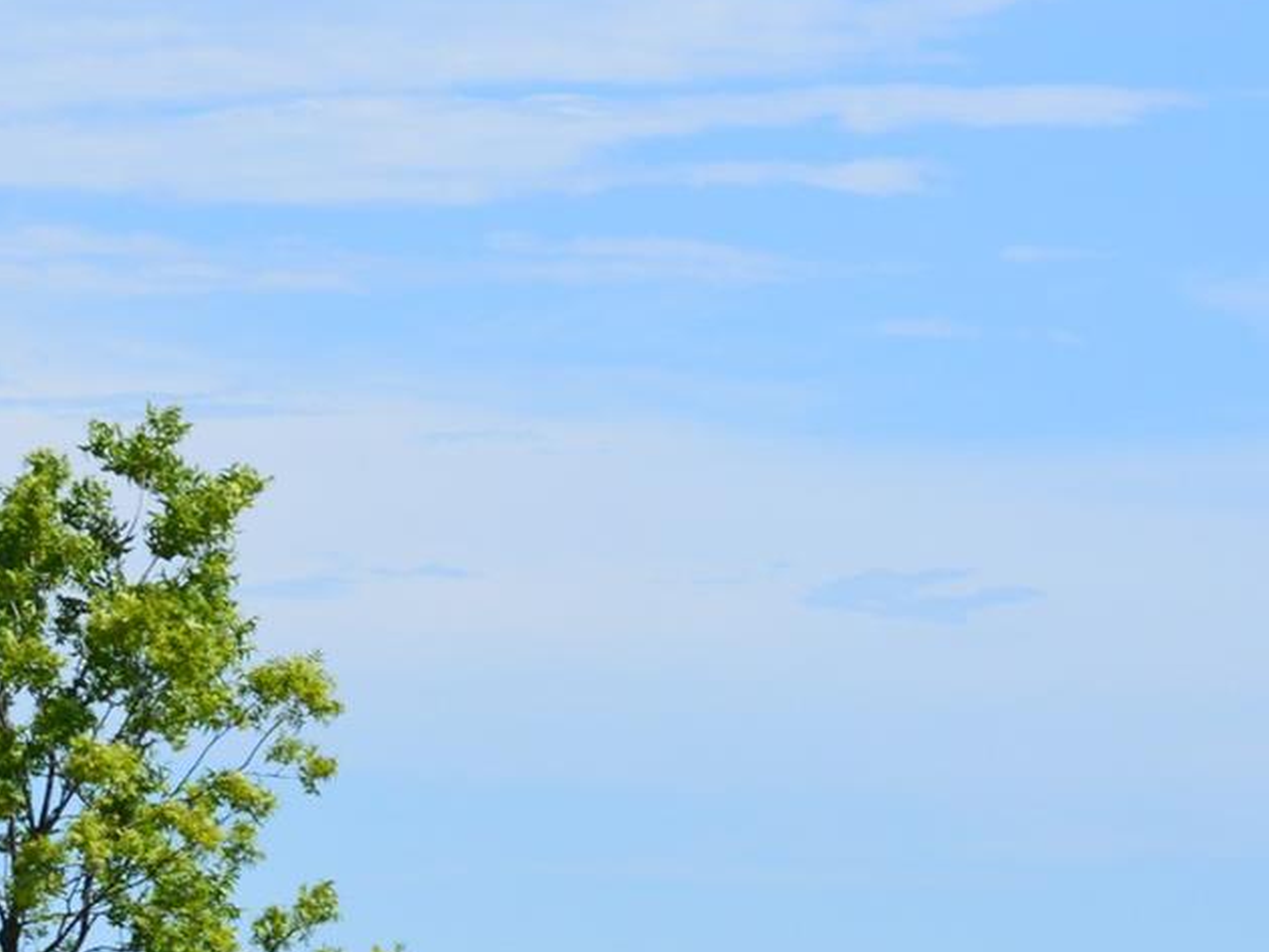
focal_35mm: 258
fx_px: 9446
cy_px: 1019
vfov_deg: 5.8
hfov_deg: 7.6
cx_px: -371
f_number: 11
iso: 360
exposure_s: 1/500
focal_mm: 55
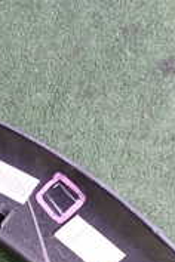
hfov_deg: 11.8
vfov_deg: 18.8
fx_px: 773
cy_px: 262
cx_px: -148
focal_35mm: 106
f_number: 2.3
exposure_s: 1/30
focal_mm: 5.4
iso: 200
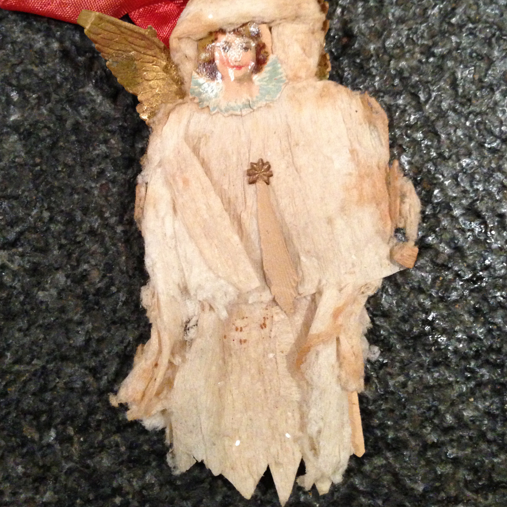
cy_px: 175
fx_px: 663
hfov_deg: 41.9
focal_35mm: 40
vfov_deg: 41.4
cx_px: 249
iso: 500
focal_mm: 4.13
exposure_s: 1/15
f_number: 2.4
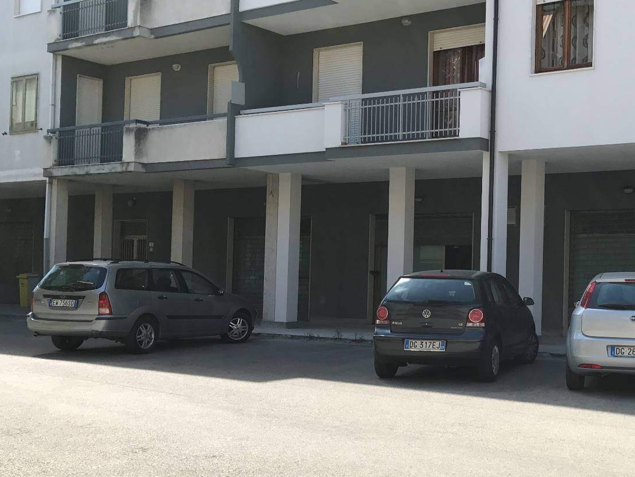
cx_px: 526
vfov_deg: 29.7
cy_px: 263
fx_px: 899
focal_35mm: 49
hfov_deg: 37.3
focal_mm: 3.99
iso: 20
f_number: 1.8
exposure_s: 1/1168
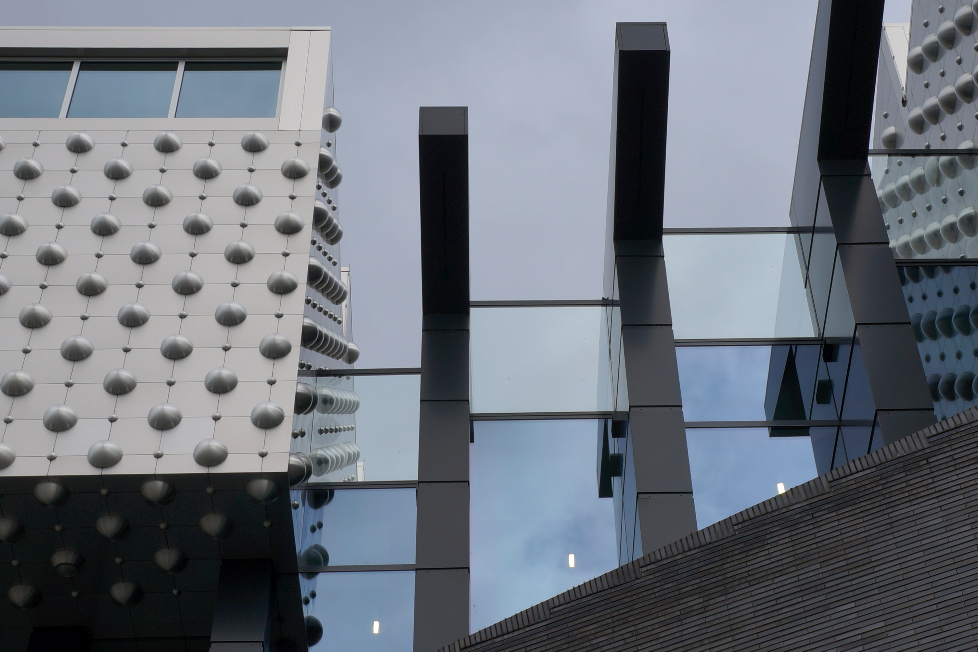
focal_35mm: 68
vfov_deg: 20.0
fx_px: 1847
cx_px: 535
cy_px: 324
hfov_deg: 29.6
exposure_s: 1/125
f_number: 11
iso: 100
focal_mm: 35
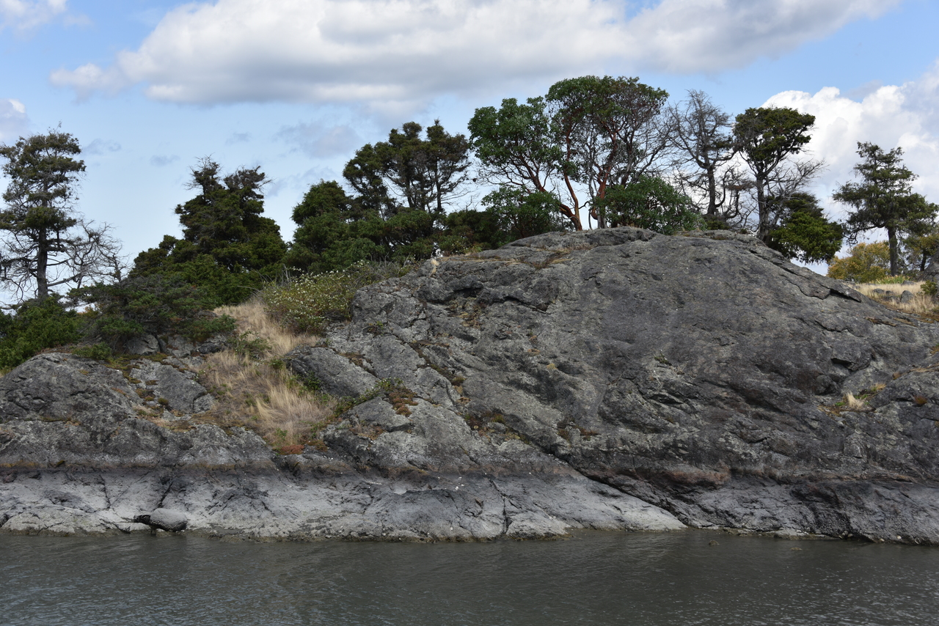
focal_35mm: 58
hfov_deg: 34.5
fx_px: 1513
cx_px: 470
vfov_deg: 23.4
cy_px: 313
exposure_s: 1/250
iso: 100
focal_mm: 58
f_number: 8
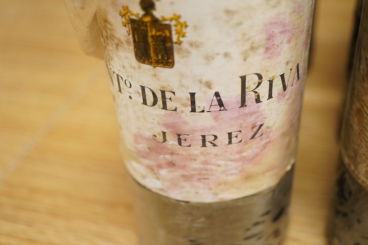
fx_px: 460
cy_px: 122
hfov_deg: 43.6
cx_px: 184
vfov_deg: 29.9
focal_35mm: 45
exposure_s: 1/125
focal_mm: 30
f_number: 3.5
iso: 1250
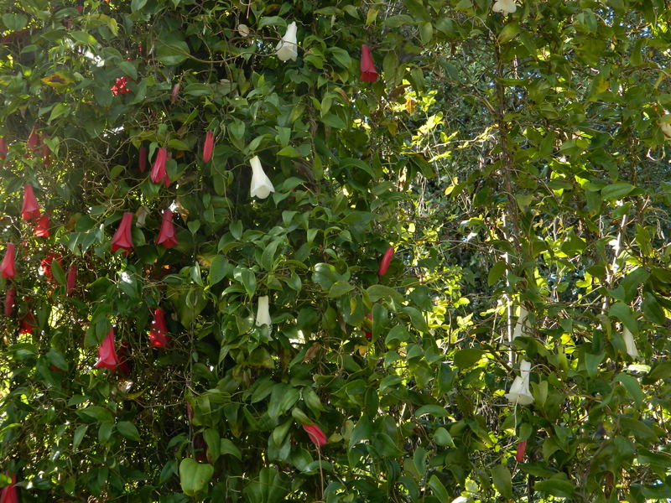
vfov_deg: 17.6
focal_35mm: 84
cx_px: 336
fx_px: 1628
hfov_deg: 23.3
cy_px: 252
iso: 80
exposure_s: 1/80
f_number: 4.2
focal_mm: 15.1
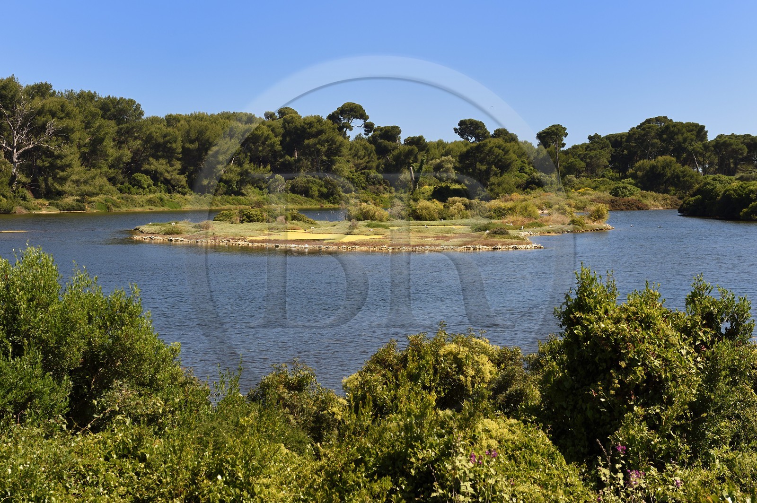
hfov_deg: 32.4
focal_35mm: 62
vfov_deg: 21.9
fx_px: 1303
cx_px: 378
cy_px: 252
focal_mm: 62
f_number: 10
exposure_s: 1/320
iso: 200
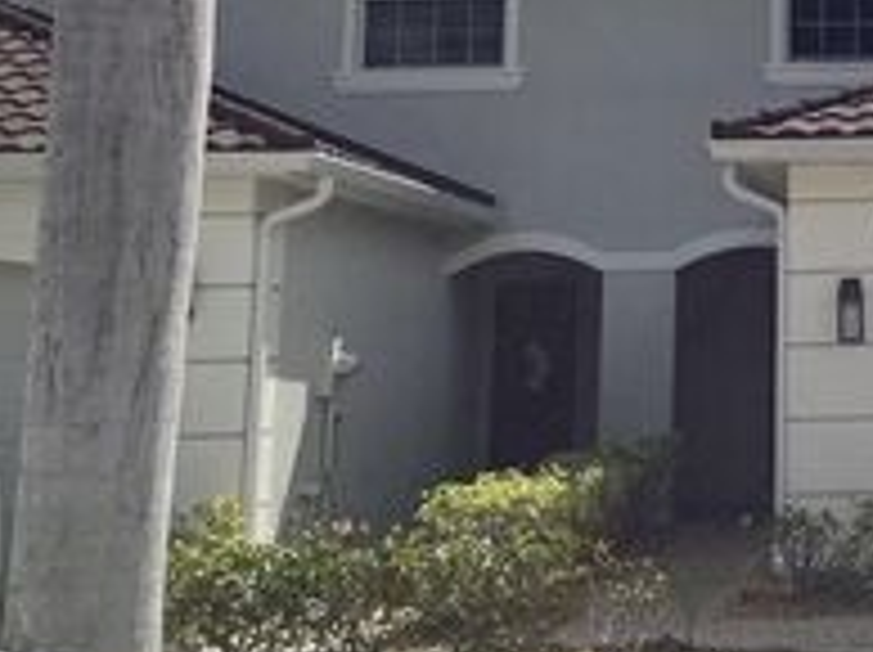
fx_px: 2015
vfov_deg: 17.6
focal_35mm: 80
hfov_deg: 22.7
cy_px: -101
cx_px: 1008
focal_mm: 3.3
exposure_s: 1/3891
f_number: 2.4
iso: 25
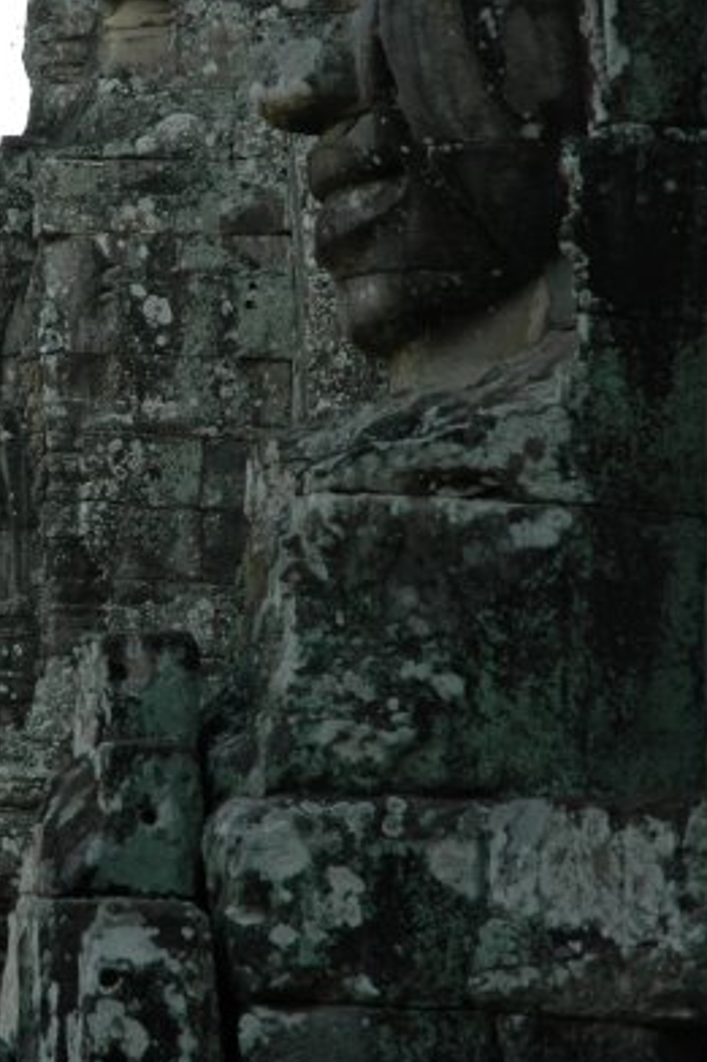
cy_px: 493
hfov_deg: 7.1
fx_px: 5690
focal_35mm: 193
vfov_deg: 10.7
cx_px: 73
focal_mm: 70
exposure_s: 1/160
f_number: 6.3
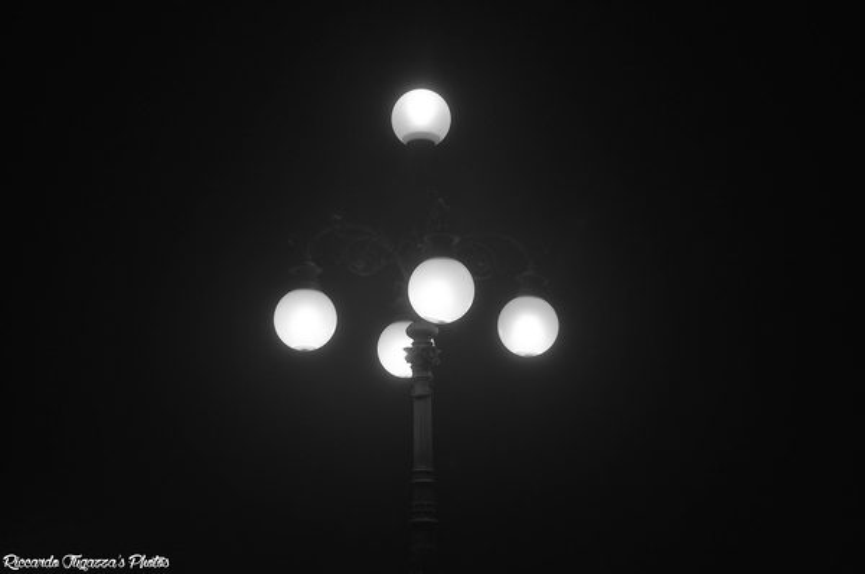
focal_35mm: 60
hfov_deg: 33.4
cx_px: 432
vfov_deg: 22.5
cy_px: 287
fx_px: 1439
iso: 220
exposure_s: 1/125
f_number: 5.6
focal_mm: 40
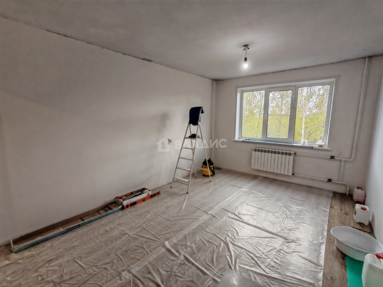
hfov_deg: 94.5
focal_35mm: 16
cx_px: 192
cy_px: 144
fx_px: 177
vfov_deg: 78.1
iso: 80
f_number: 2.2
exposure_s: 1/50
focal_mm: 1.96
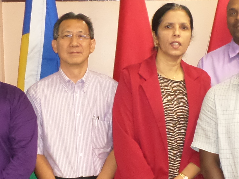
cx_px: 128
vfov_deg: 16.5
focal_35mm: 89
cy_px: 137
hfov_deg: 22.0
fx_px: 615
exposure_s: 1/30
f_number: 2.5
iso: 320
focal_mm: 4.5
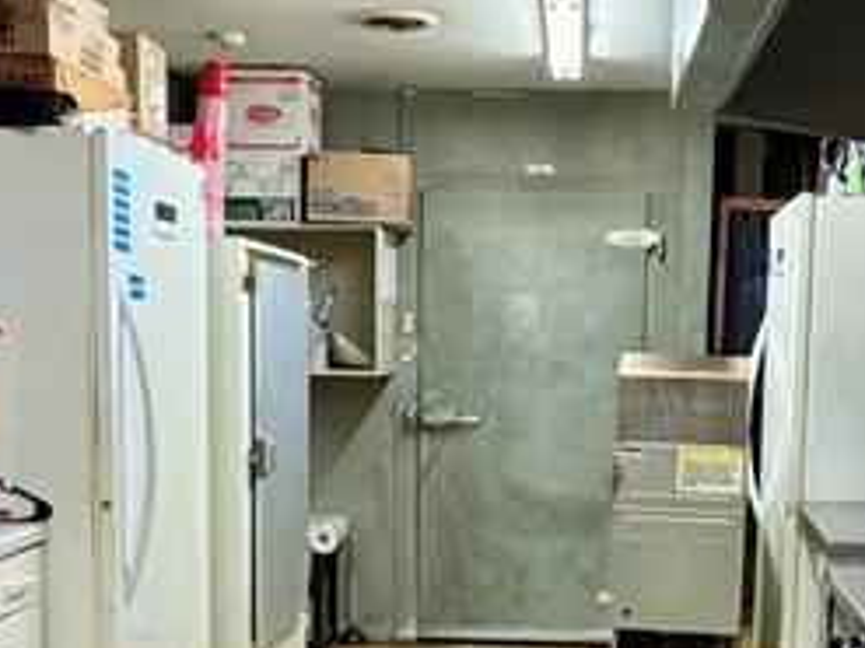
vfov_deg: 24.8
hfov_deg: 33.1
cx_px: 529
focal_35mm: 58
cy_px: 529
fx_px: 1449
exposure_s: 1/120
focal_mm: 2.22
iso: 320
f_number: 2.2
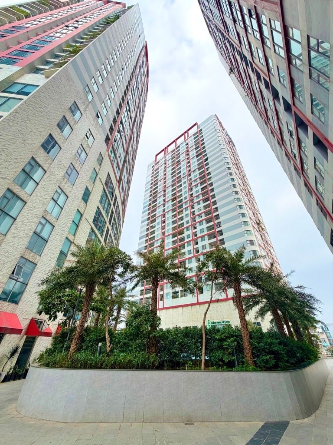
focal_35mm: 14
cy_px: 222
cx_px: 166
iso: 64
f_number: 2.2
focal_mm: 2.22
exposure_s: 1/502
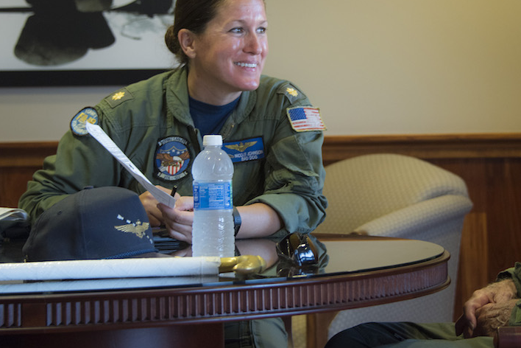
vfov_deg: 11.1
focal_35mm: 123
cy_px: 104
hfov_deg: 16.6
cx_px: 344
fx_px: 1780
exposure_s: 1/60
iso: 800
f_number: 4.8
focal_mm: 68
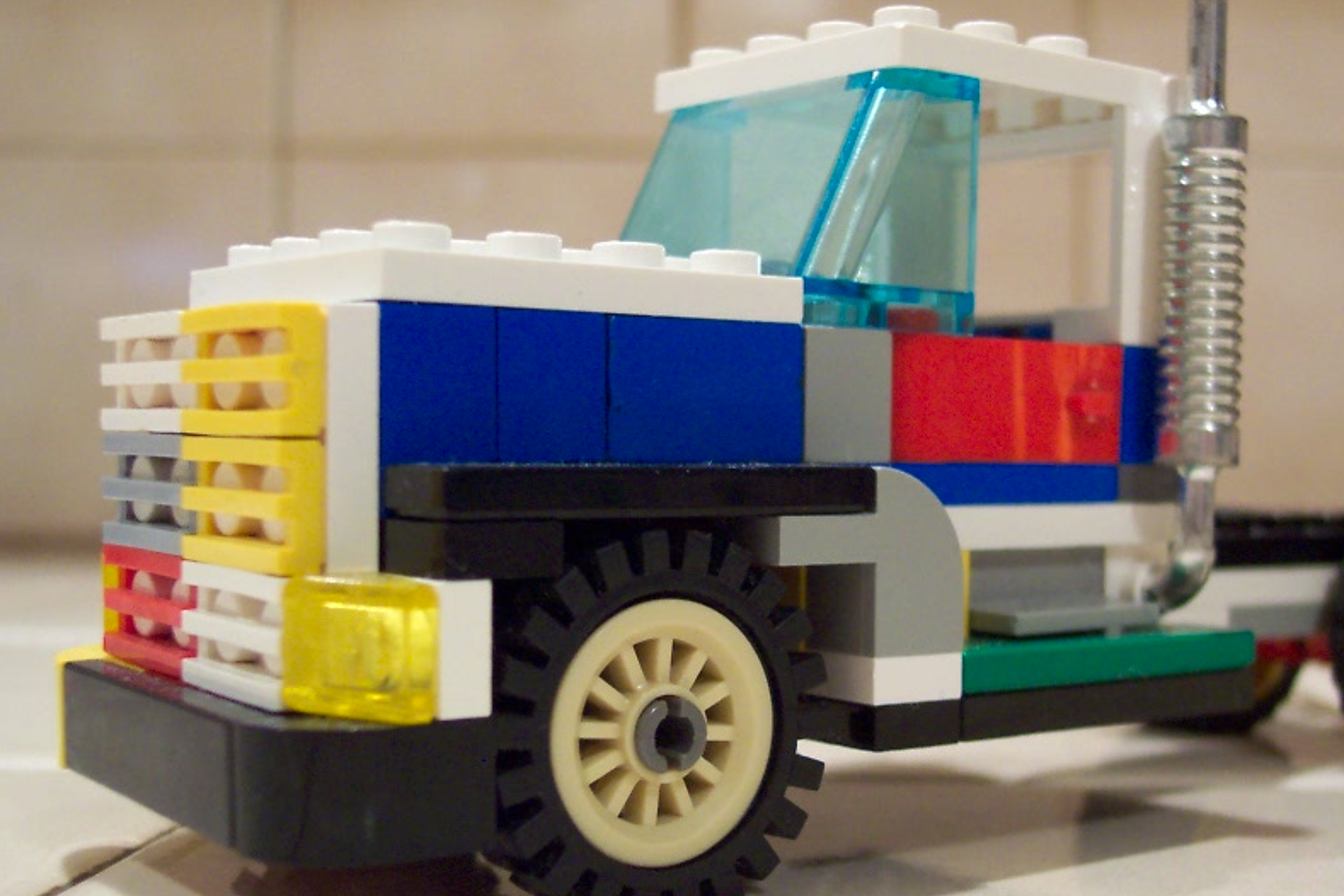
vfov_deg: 26.0
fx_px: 1941
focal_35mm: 52
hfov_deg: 37.9
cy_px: 511
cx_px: 872
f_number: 2.8
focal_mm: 8
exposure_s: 1/30
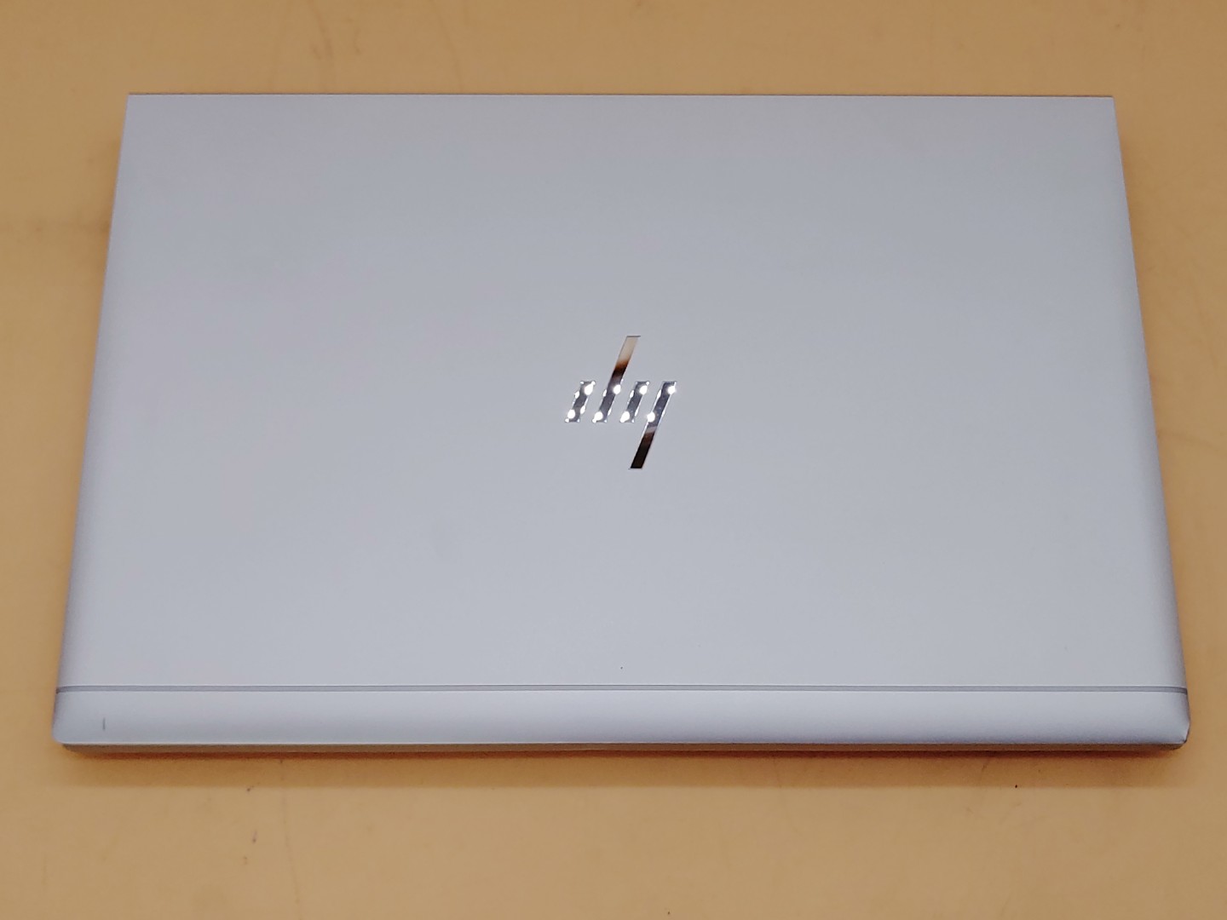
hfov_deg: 45.8
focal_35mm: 41
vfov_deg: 35.1
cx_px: 614
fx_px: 1453
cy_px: 460
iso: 50
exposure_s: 1/283
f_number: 1.8
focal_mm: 4.36
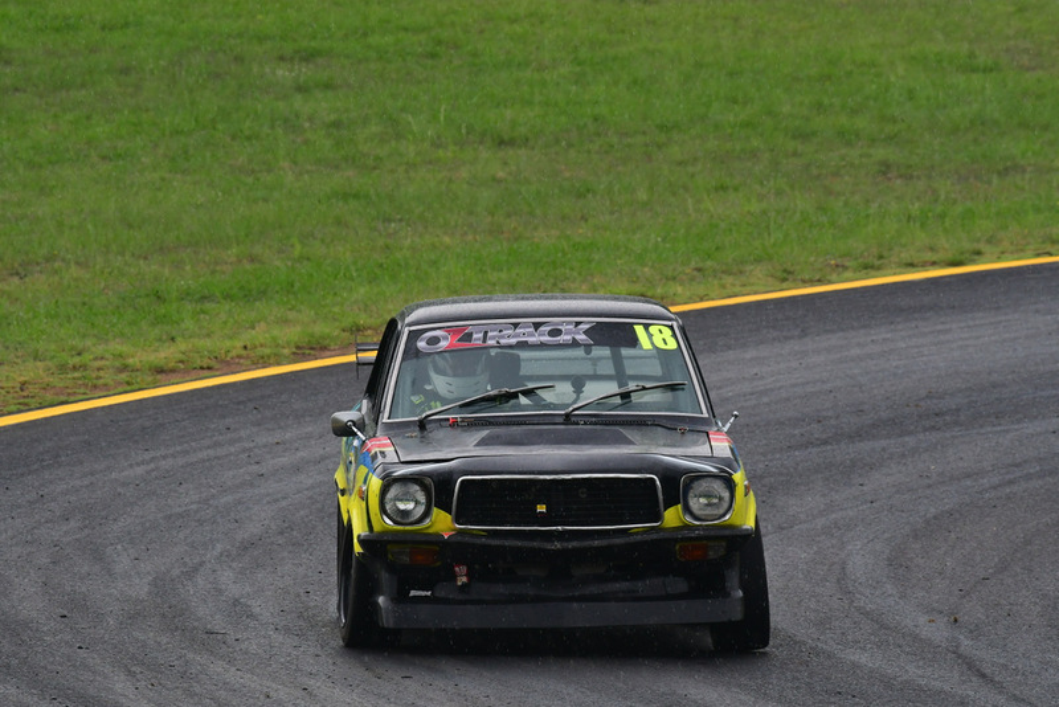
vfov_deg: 2.3
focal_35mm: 600
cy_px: 354
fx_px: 17655
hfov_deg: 3.4
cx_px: 530
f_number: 11
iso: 1000
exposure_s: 1/640
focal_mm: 400
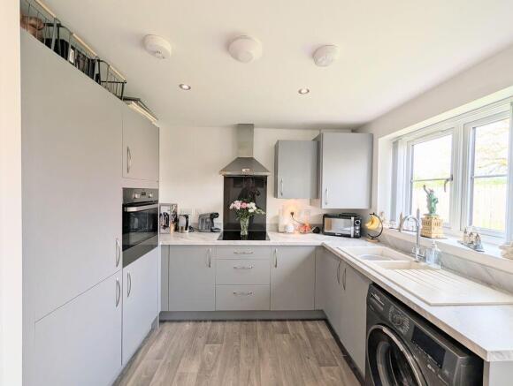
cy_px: 193
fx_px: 178
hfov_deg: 110.4
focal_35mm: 12
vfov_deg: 94.7
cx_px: 256
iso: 39
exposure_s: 1/315
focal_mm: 2.02
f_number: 1.7
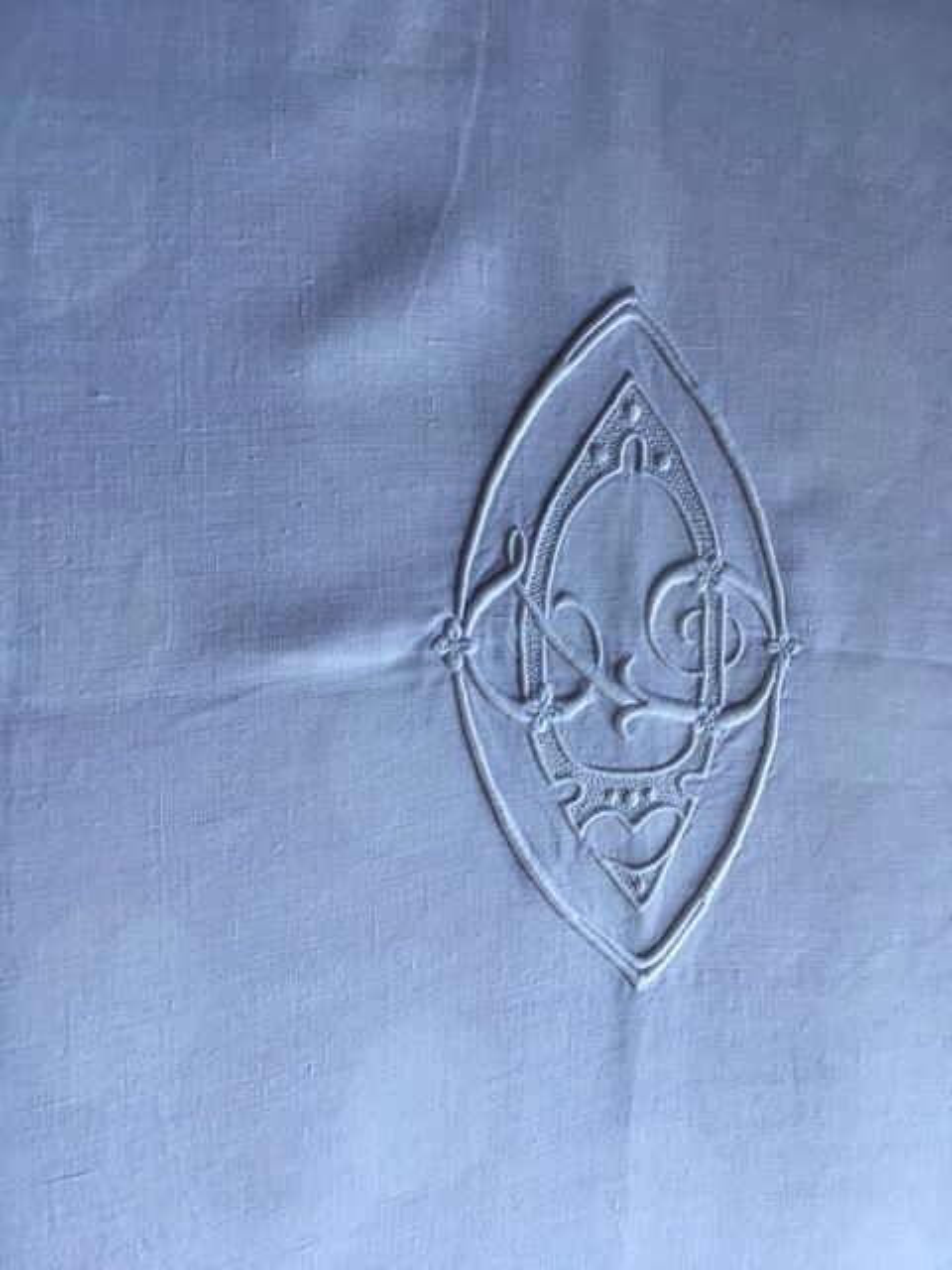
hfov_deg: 48.2
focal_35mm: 29
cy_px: 635
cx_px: 476
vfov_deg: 61.7
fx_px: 1063
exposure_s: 1/33
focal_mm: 4.15
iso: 40
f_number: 2.2
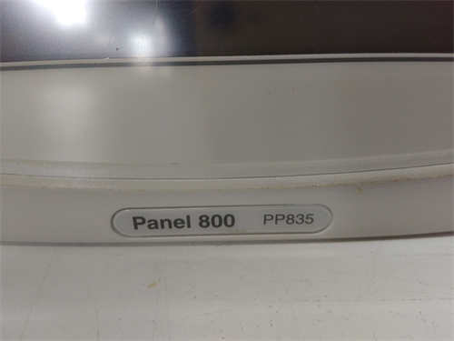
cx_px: 227
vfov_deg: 51.4
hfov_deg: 65.3
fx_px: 354
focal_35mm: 27
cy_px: 170
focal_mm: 3.79
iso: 182
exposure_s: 1/33
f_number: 2
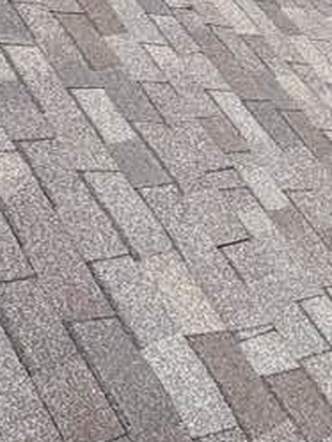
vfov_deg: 19.8
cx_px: -364
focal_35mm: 72
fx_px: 920
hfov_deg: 15.5
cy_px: -357
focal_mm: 2.22
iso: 32
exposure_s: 1/770
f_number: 2.2
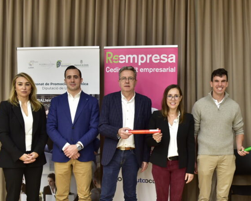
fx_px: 304
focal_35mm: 41
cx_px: 169
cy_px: 125
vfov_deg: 36.3
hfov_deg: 44.1
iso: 500
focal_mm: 24
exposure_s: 1/60
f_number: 3.5
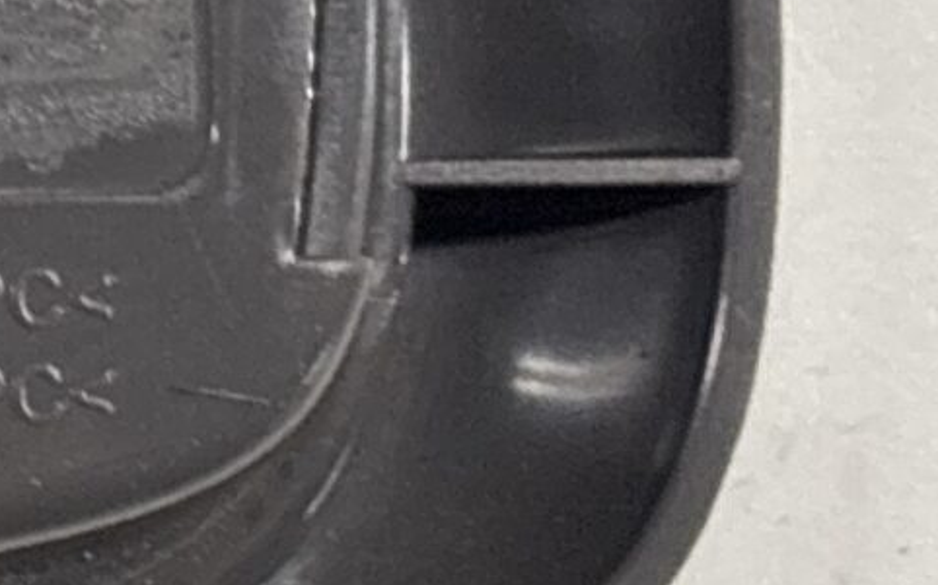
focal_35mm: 293
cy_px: -62
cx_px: -1491
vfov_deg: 4.5
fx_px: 7488
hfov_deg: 6.7
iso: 160
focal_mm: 5.96
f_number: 1.6
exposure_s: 1/40
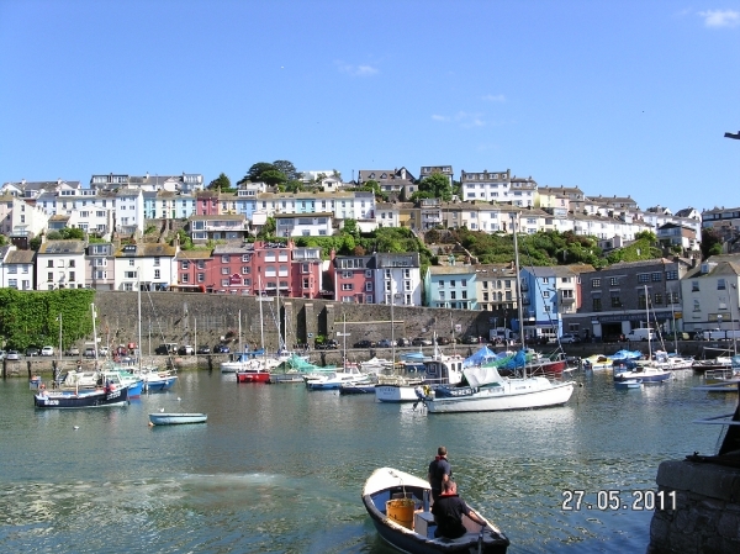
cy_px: 277
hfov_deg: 49.0
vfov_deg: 37.7
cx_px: 370
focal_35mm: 38
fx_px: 812
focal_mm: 7.8
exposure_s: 1/350
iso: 100
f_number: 5.6
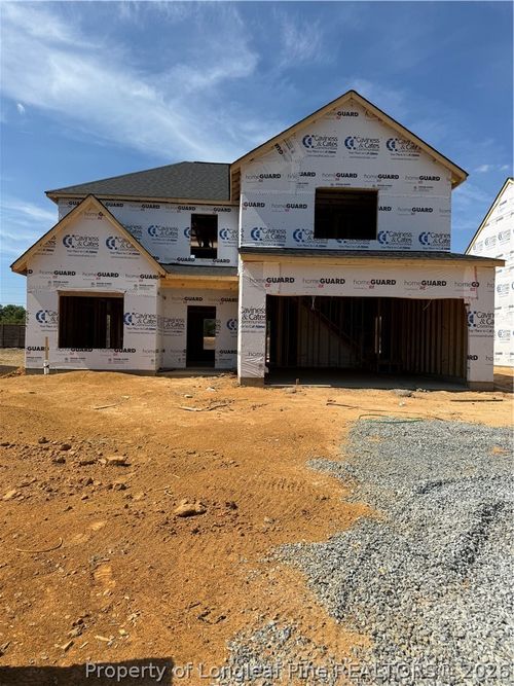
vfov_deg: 71.6
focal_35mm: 24
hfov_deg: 56.8
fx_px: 475
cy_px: 343
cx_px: 257
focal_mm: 6.76
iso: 80
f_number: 1.78
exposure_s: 1/6711
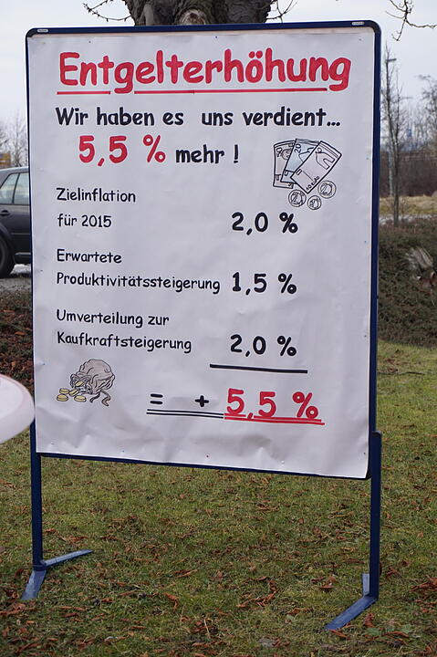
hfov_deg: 18.2
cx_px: 218
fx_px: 1367
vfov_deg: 27.0
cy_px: 328
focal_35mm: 75
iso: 200
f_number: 5.6
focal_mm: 50
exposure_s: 1/80
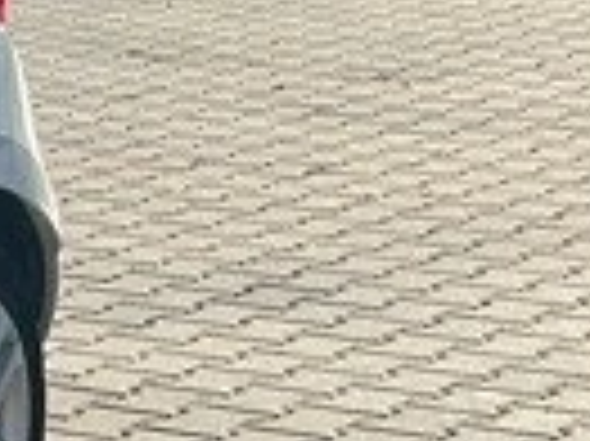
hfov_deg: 8.1
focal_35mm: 199
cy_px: 382
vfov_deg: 7.4
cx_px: -1342
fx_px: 3389
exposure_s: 1/1748
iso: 50
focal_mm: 5.1
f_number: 1.6
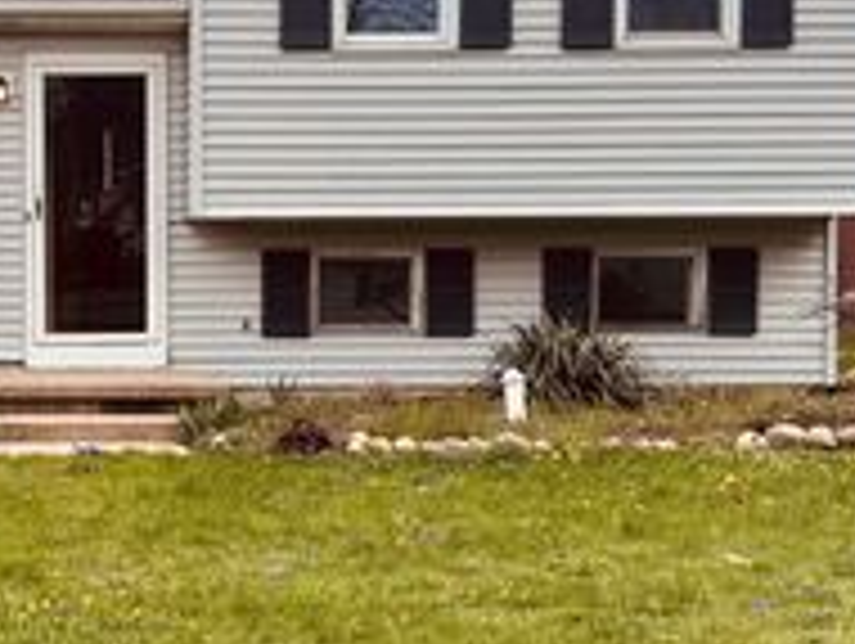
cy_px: 308
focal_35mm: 63
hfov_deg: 29.4
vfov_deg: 23.3
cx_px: 76
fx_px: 1558
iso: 80
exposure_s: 1/2041
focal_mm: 6.76
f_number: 1.78
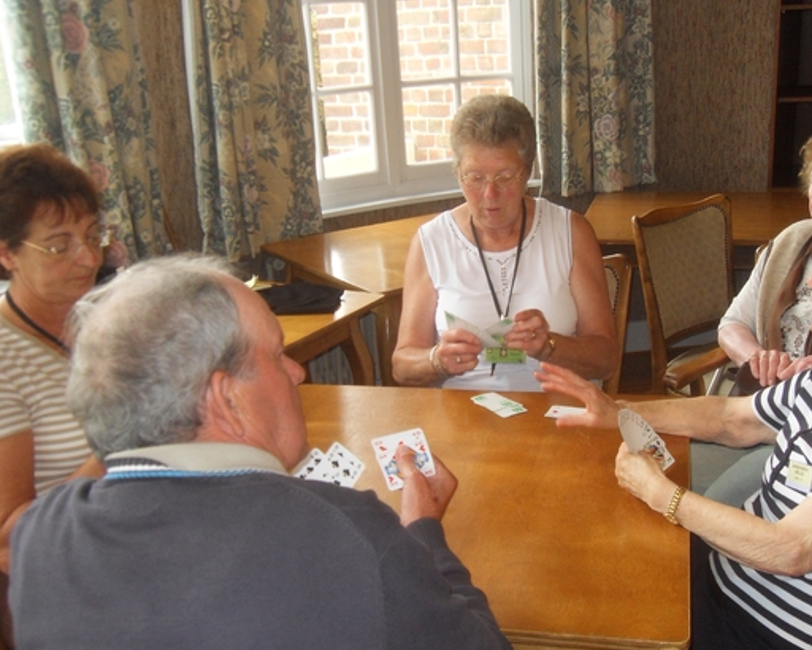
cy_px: 336
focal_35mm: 40
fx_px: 962
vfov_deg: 37.4
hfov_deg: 45.7
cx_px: 463
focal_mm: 6.3
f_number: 3.5
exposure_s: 1/45
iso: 200
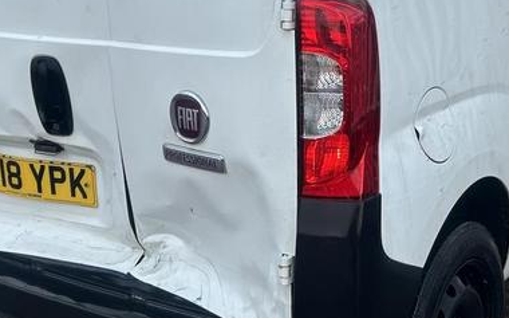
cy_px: 70
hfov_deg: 31.4
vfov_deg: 19.8
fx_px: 901
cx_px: 316
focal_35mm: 65
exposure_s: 1/153
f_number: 1.5
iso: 40
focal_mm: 5.7
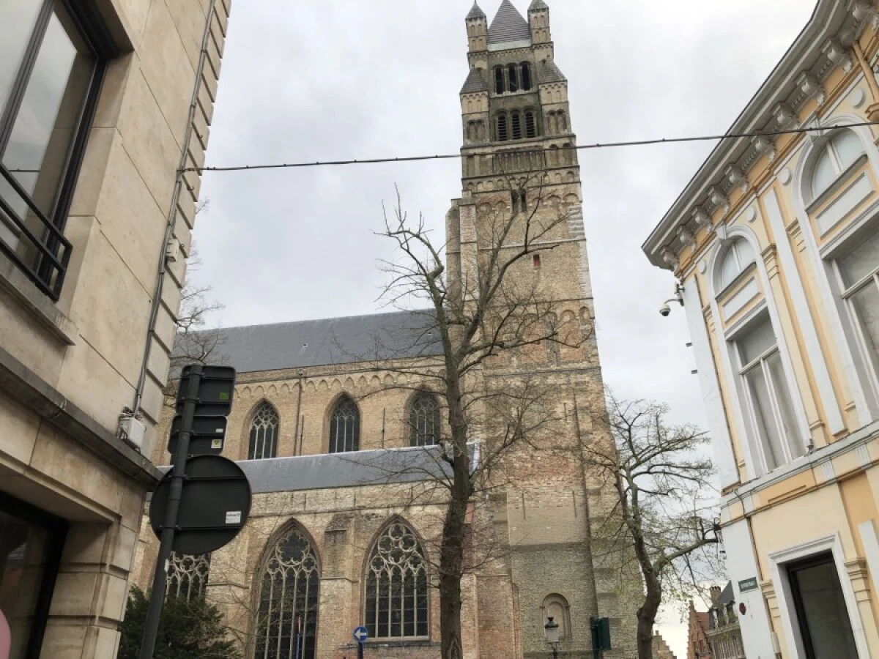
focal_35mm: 28
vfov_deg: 49.7
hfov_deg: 63.4
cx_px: 440
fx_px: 711
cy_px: 330
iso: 20
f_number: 1.8
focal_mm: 4
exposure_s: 1/362
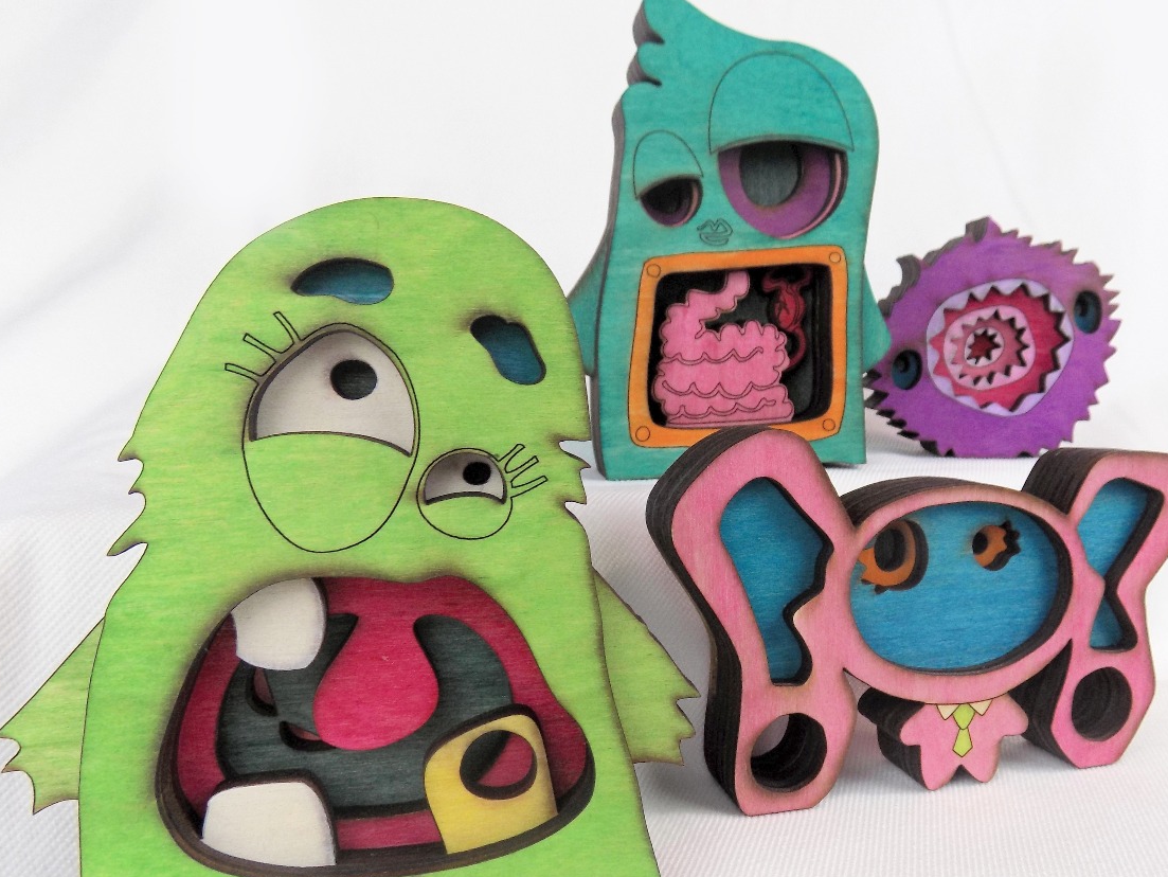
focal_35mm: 30
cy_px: 487
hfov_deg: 59.3
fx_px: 1013
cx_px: 721
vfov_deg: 46.7
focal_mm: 4
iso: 80
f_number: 3.1
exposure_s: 1/50
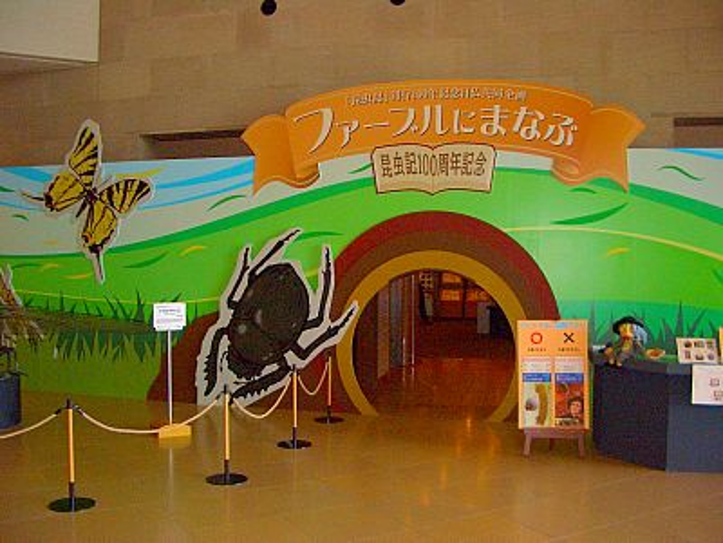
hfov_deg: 52.6
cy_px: 272
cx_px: 362
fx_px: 731
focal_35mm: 35
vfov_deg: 40.7
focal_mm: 5.8
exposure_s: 1/60
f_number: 2.6
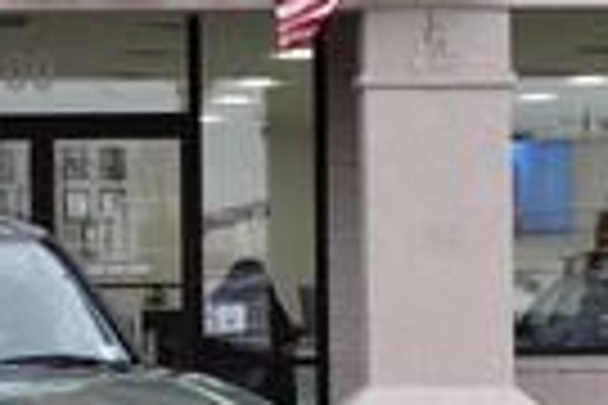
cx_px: 54
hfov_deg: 15.2
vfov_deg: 10.3
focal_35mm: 133
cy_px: 297
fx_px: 2246
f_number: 8
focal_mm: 30
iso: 400
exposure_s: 1/80
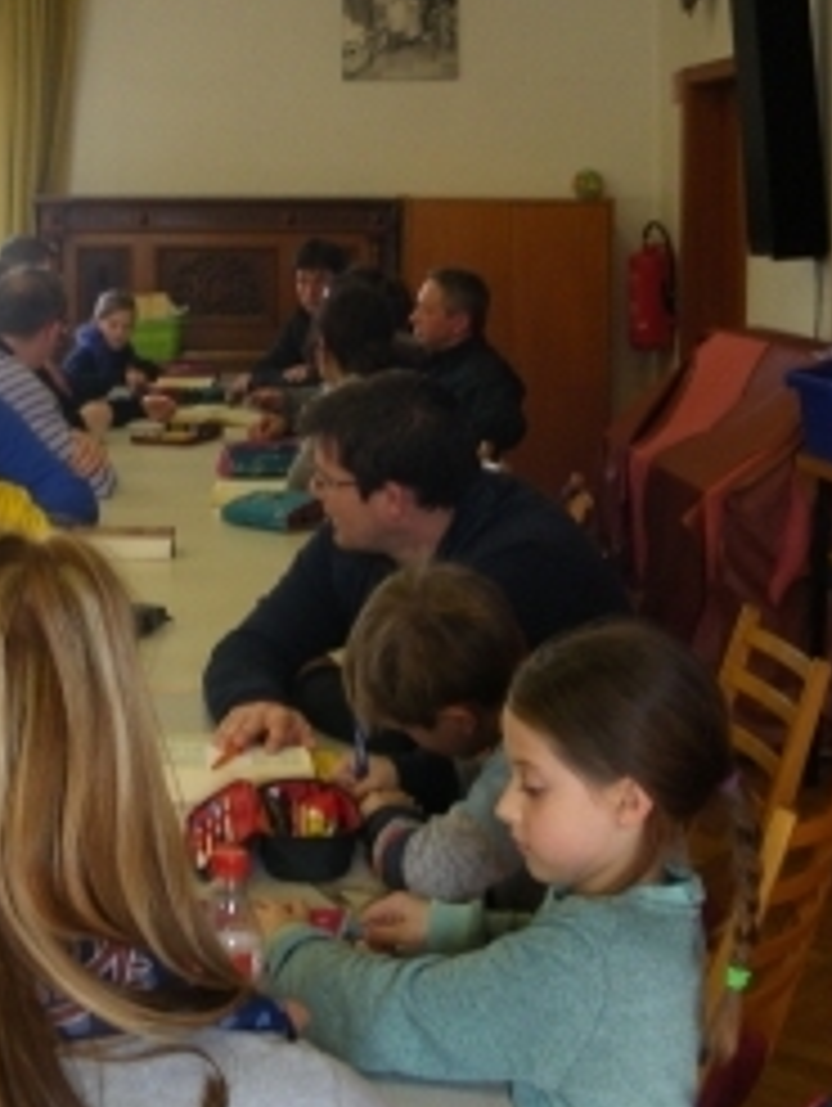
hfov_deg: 23.1
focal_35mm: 63
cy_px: 364
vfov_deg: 30.5
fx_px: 2015
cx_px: 214
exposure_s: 1/50
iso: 200
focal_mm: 6.3
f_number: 3.5
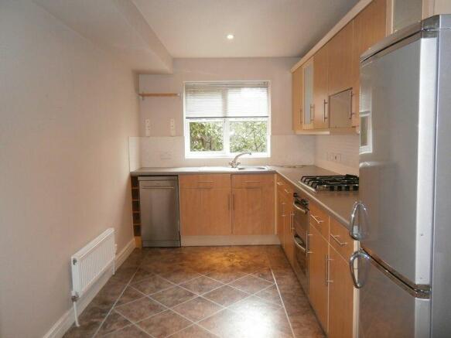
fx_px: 339
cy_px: 169
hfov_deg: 67.3
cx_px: 226
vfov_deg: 53.0
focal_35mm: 26
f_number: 2.8
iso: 200
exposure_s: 1/30
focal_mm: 4.7
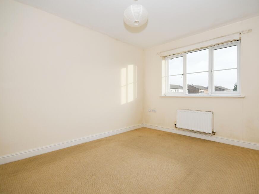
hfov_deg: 90.7
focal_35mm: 17
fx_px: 127
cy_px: 96
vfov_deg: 74.7
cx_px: 142
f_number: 8
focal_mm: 10
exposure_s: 1/60
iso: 400
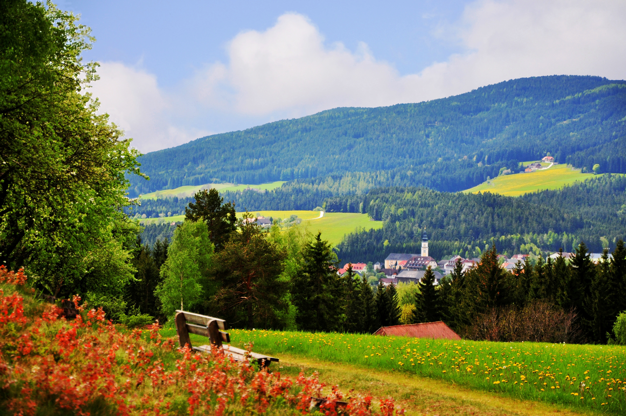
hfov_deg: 16.1
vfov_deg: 10.7
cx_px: 313
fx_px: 2214
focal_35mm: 128
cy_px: 208
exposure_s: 1/125
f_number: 5.6
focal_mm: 85
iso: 220
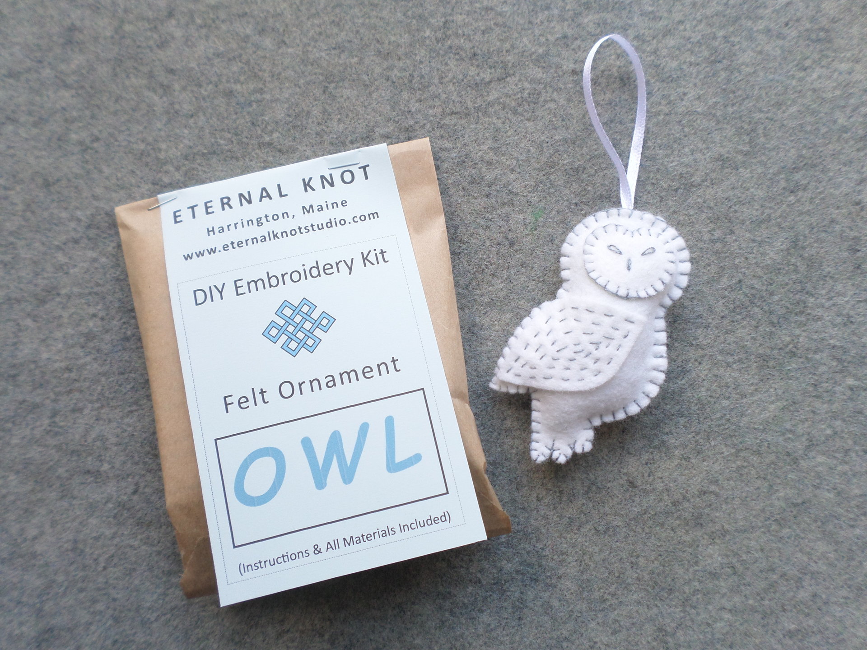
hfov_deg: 69.4
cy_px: 325
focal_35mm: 25
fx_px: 626
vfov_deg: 54.9
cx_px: 434
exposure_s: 1/45
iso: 80
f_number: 2.5
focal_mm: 4.5
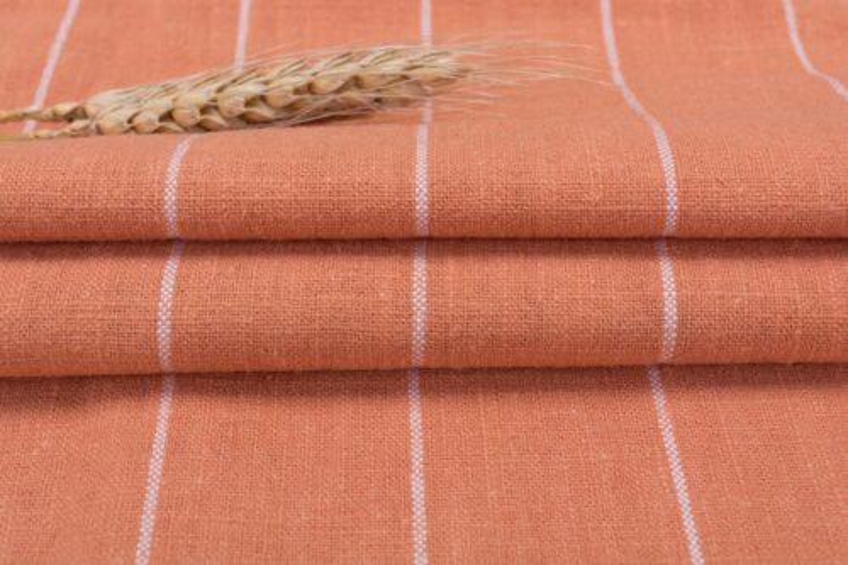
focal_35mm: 57
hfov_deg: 35.1
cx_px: 424
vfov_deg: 23.8
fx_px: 1342
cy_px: 282
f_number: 11
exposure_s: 1/125
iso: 100
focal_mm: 38
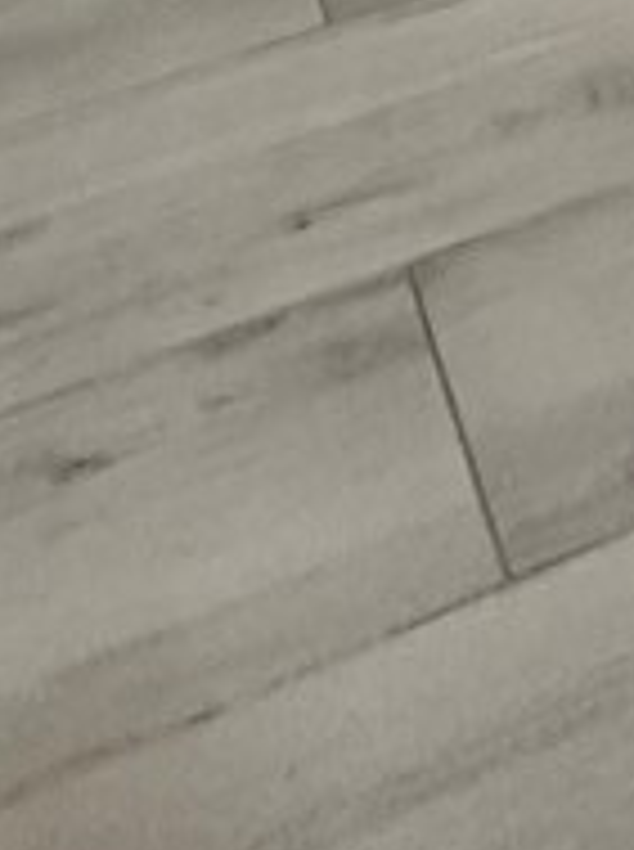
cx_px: 486
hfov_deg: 19.2
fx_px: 1862
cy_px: -1277
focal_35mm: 76
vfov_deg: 14.4
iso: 500
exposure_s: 1/60
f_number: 2.2
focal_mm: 2.22
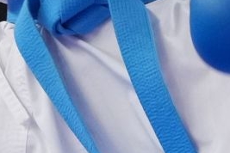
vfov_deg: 0.9
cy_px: -217
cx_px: 435
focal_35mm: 1579
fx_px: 10087
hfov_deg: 1.3
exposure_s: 1/1000
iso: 3200
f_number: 2.8
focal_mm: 156
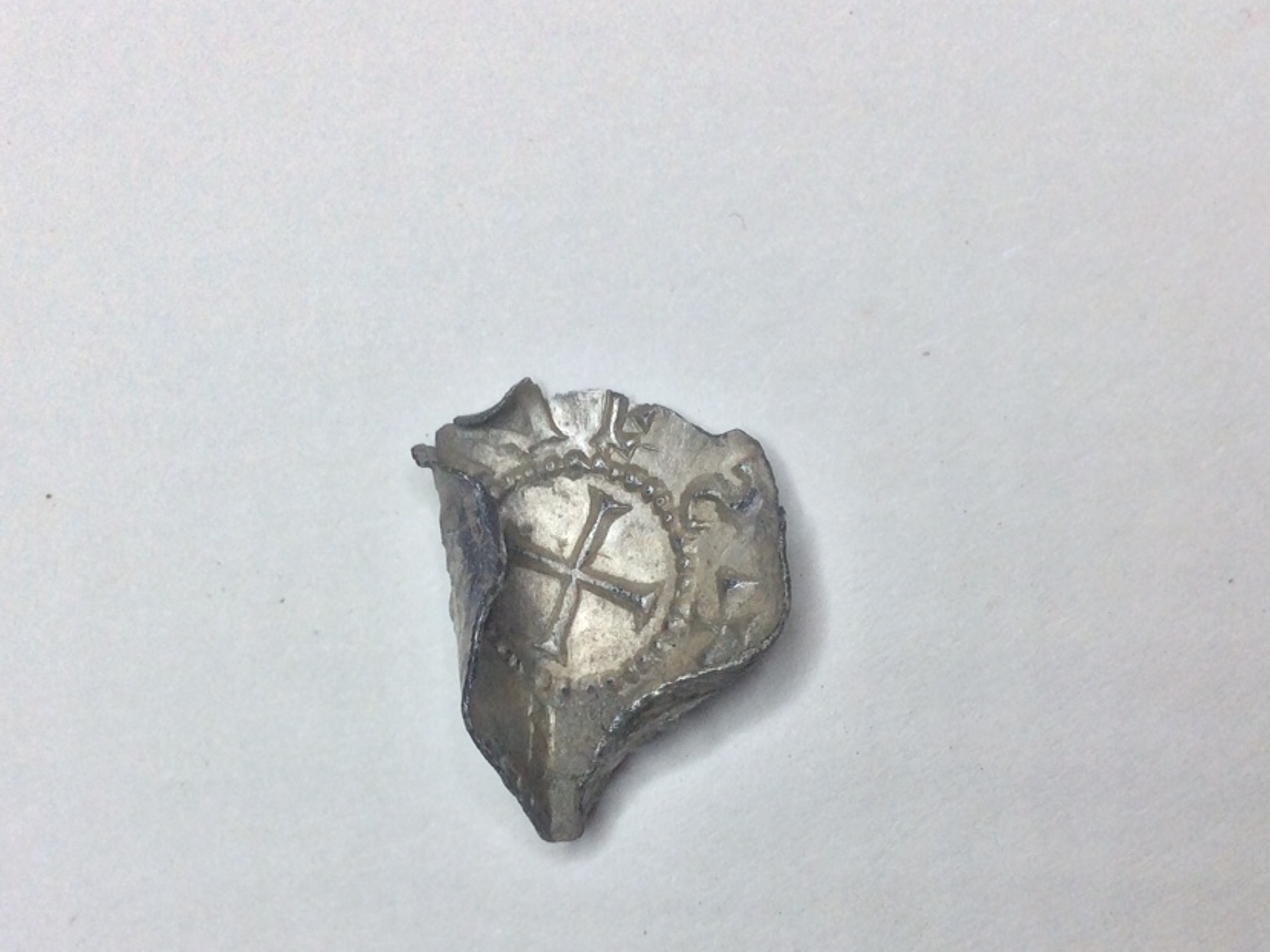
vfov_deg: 29.0
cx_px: 587
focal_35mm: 50
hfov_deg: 38.2
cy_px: 573
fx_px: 1834
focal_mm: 3.3
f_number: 2.4
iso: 32
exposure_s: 1/114
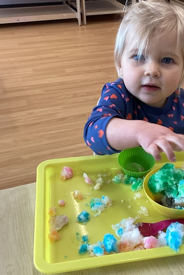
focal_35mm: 42
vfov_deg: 46.3
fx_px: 322
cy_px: 153
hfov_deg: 31.6
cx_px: 127
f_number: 2.4
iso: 125
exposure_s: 1/60
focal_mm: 3.3
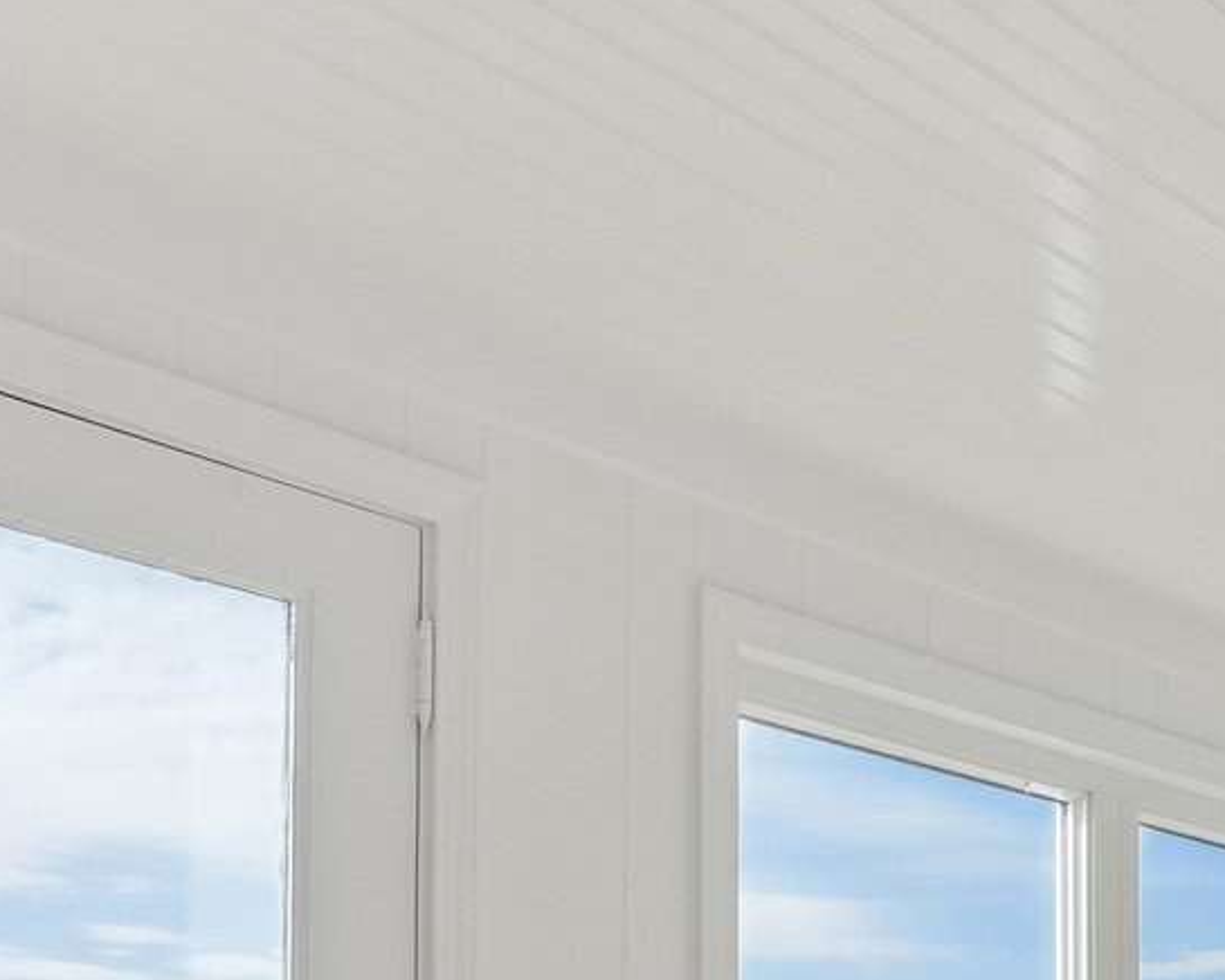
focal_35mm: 60
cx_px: 1501
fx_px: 2175
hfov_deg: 27.4
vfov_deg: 22.2
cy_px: 1345
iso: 400
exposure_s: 1/500
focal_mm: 17
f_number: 11
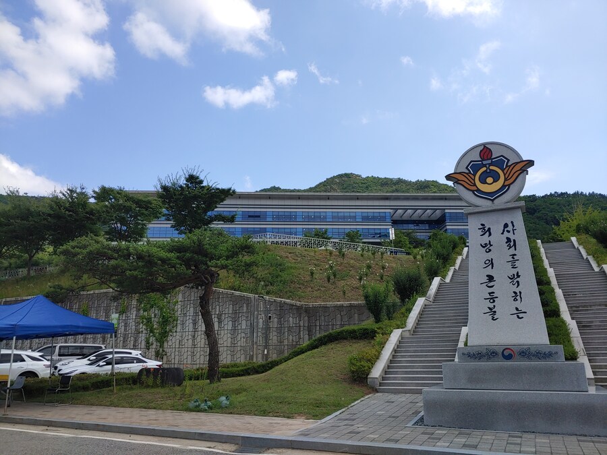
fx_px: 438
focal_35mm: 25
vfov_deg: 54.9
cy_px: 228
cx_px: 304
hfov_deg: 69.4
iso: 50
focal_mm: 4.23
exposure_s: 1/2632
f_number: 1.5
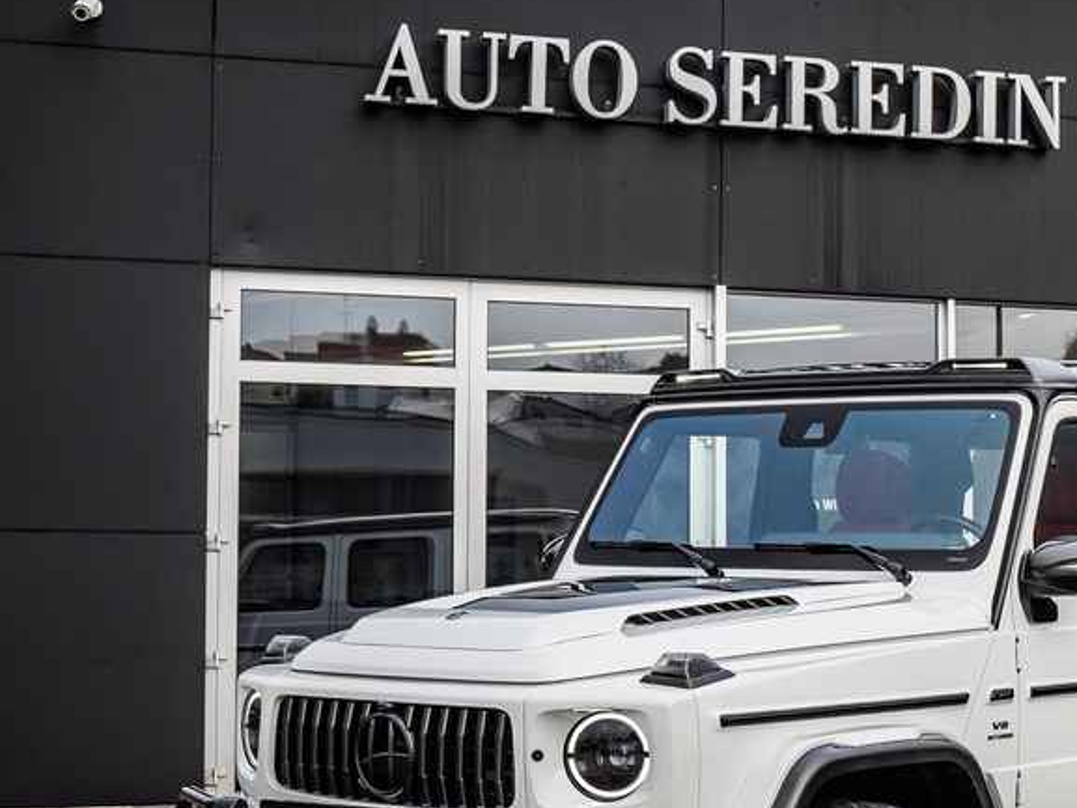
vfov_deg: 23.1
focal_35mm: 63
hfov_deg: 30.2
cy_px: 569
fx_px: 1961
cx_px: 814
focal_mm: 35
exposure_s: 1/400
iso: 800
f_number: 5.6
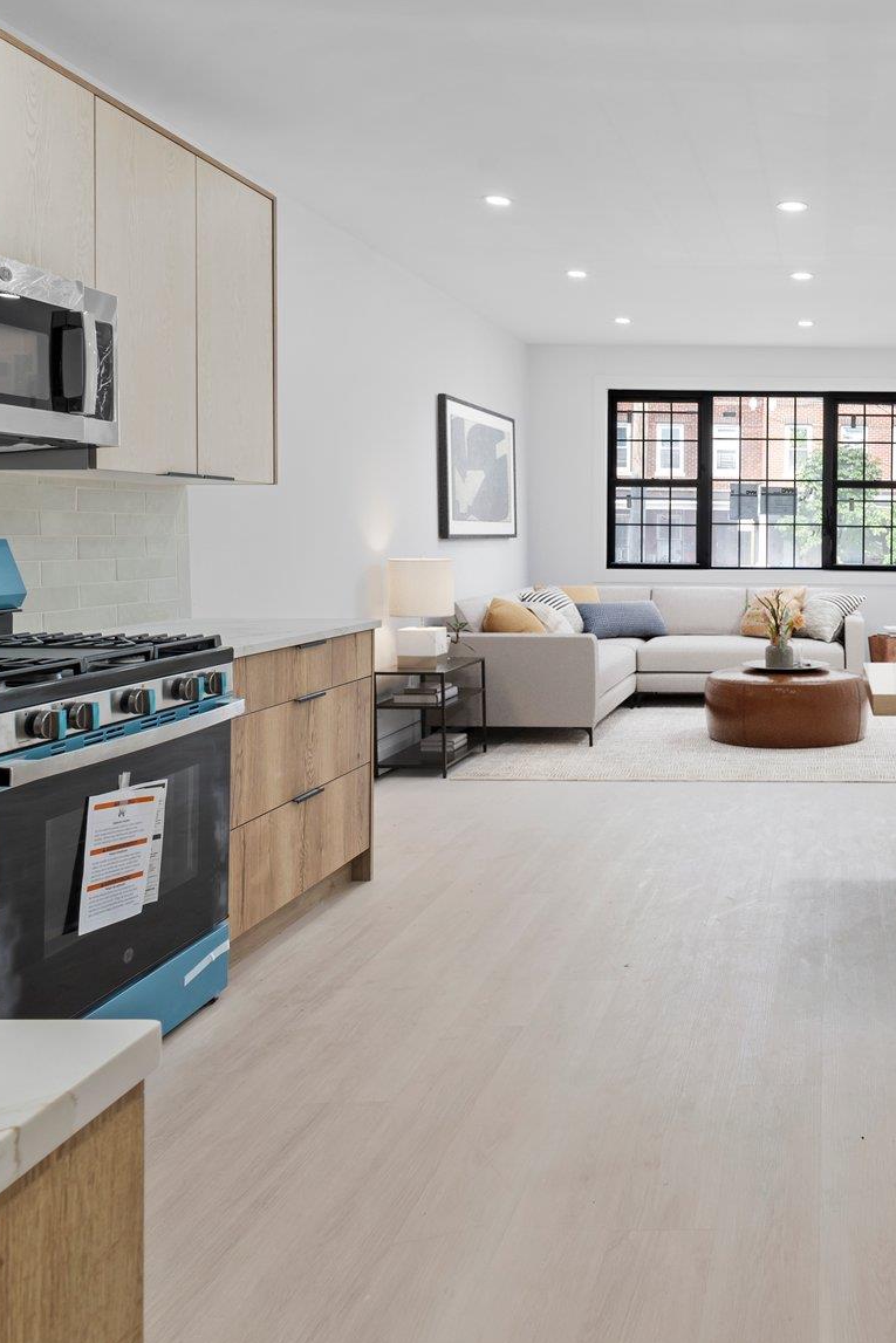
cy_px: 583
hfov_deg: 45.2
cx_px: 849
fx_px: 933
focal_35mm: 25
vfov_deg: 71.2
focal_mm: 14
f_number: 10
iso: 400
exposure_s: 1/5
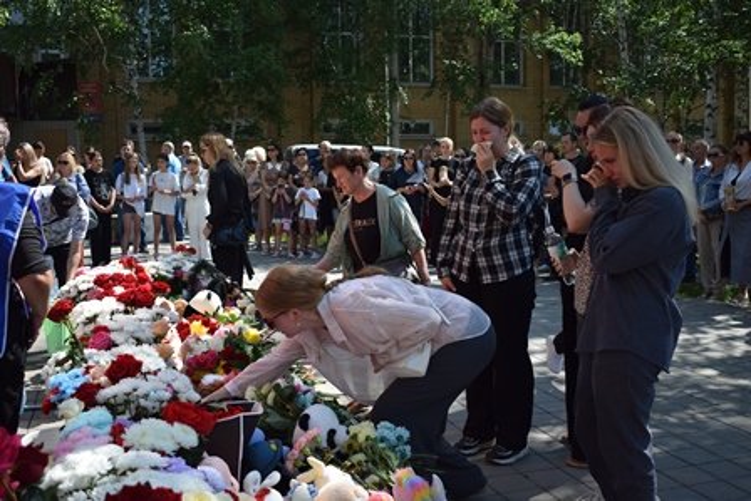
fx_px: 814
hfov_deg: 49.5
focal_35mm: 39
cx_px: 376
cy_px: 250
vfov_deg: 34.2
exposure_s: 1/1250
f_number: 5
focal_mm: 26
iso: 400
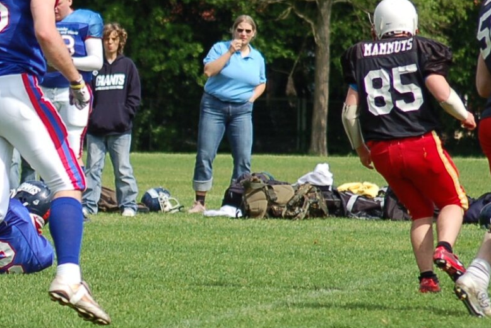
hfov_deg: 4.0
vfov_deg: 2.7
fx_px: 6929
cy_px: 227
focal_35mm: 508
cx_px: -96
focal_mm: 120
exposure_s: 1/1250
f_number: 5
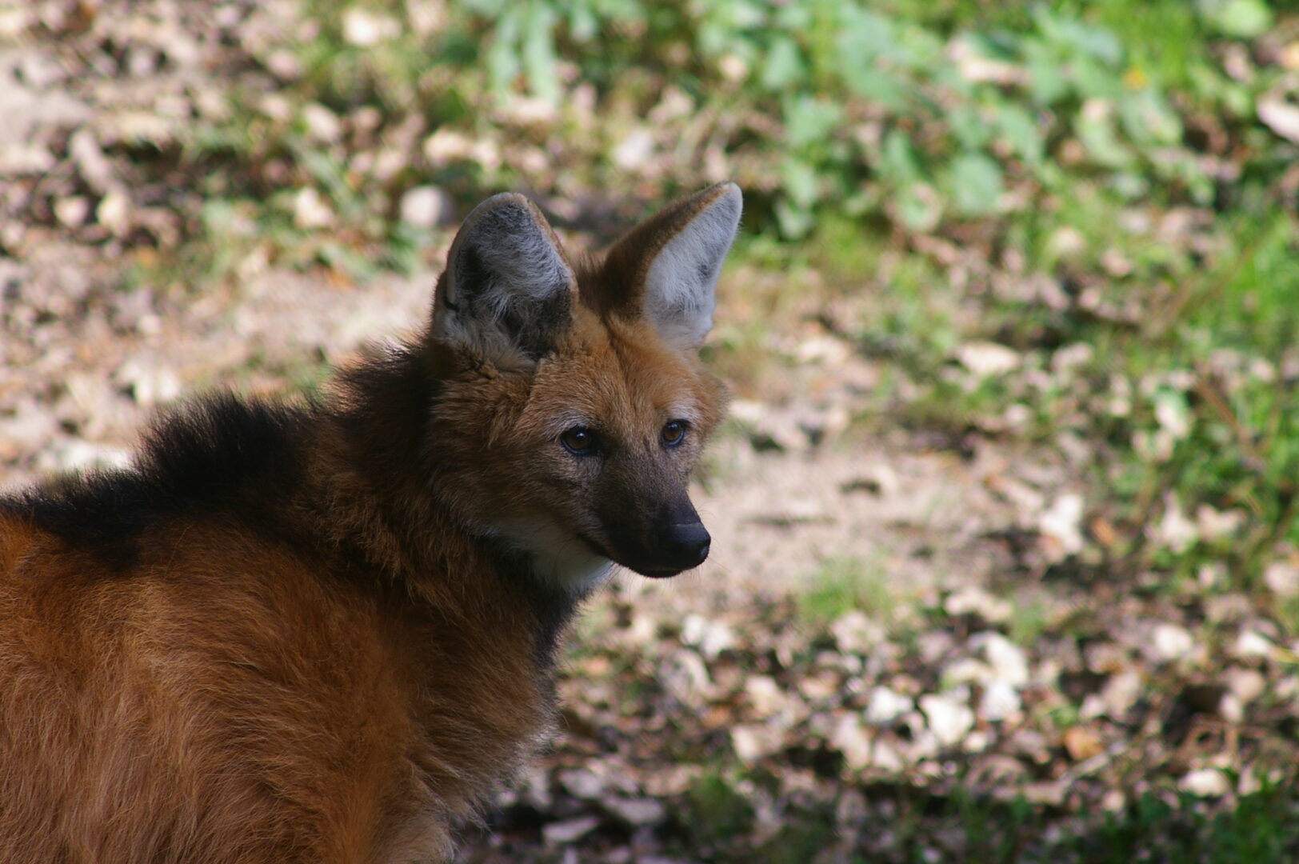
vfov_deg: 4.2
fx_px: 11898
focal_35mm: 330
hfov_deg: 6.2
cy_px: 432
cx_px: 650
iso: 200
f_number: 6.7
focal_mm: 220
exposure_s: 1/125
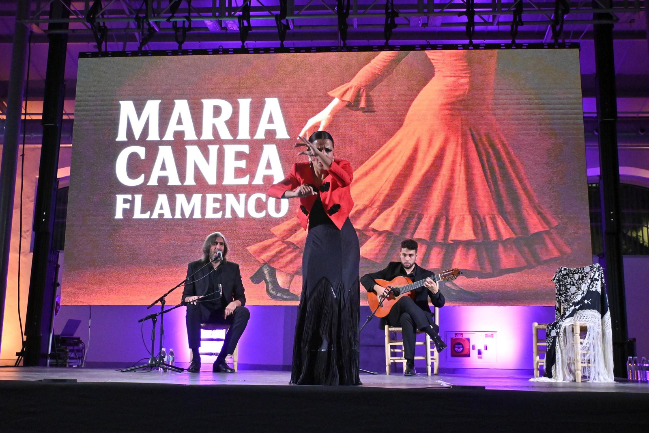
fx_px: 703
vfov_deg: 34.2
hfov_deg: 49.6
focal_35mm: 39
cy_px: 216
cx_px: 324
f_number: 4.5
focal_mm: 26
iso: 5000
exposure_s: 1/160
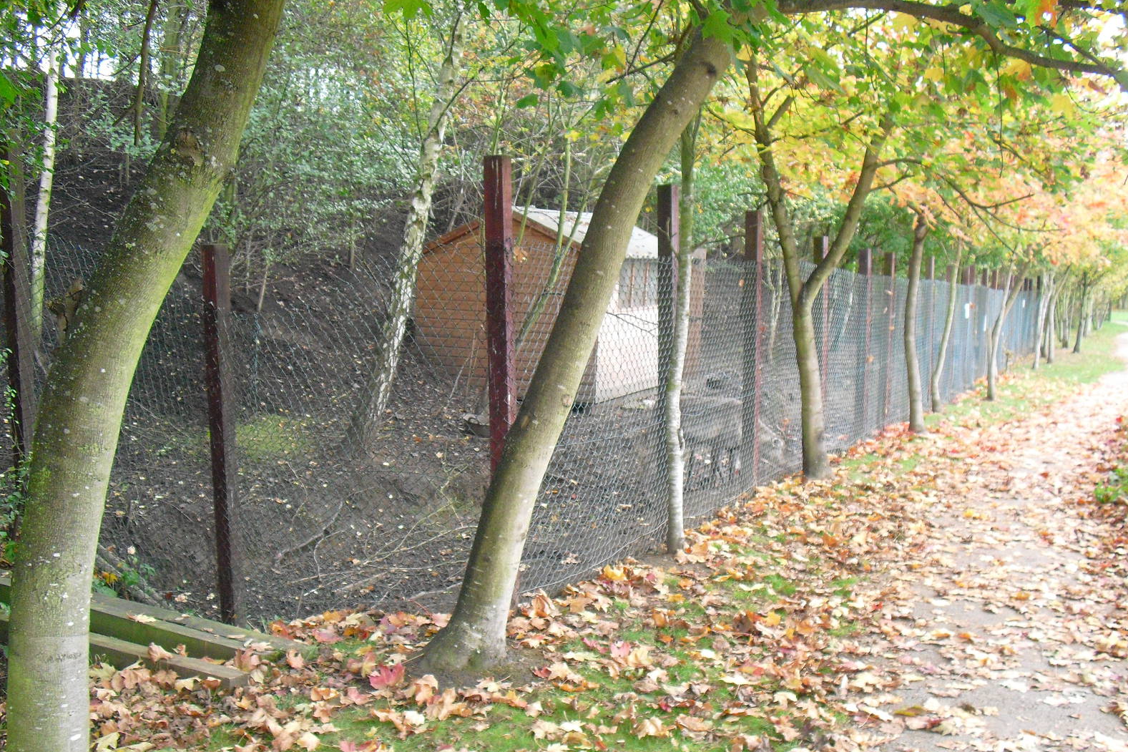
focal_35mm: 38
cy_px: 402
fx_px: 1190
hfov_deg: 50.7
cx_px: 567
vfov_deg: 35.0
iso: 400
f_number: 3.1
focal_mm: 6.3
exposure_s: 1/100
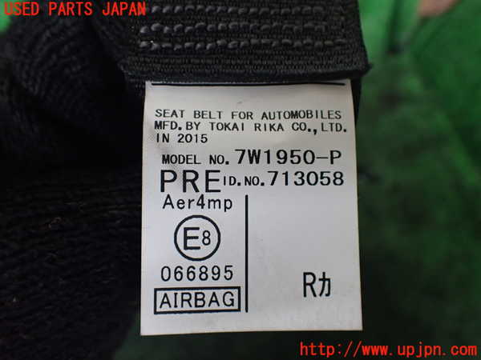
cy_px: 180
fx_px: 417
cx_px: 240
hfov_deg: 60.0
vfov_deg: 46.8
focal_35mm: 30
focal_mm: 5.4
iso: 500
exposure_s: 1/125
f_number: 2.3
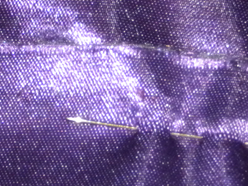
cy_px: 167
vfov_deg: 4.3
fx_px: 2472
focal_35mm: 345
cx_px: 132
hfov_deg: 5.7
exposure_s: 1/60
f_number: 8.5
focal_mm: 18.9
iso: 400
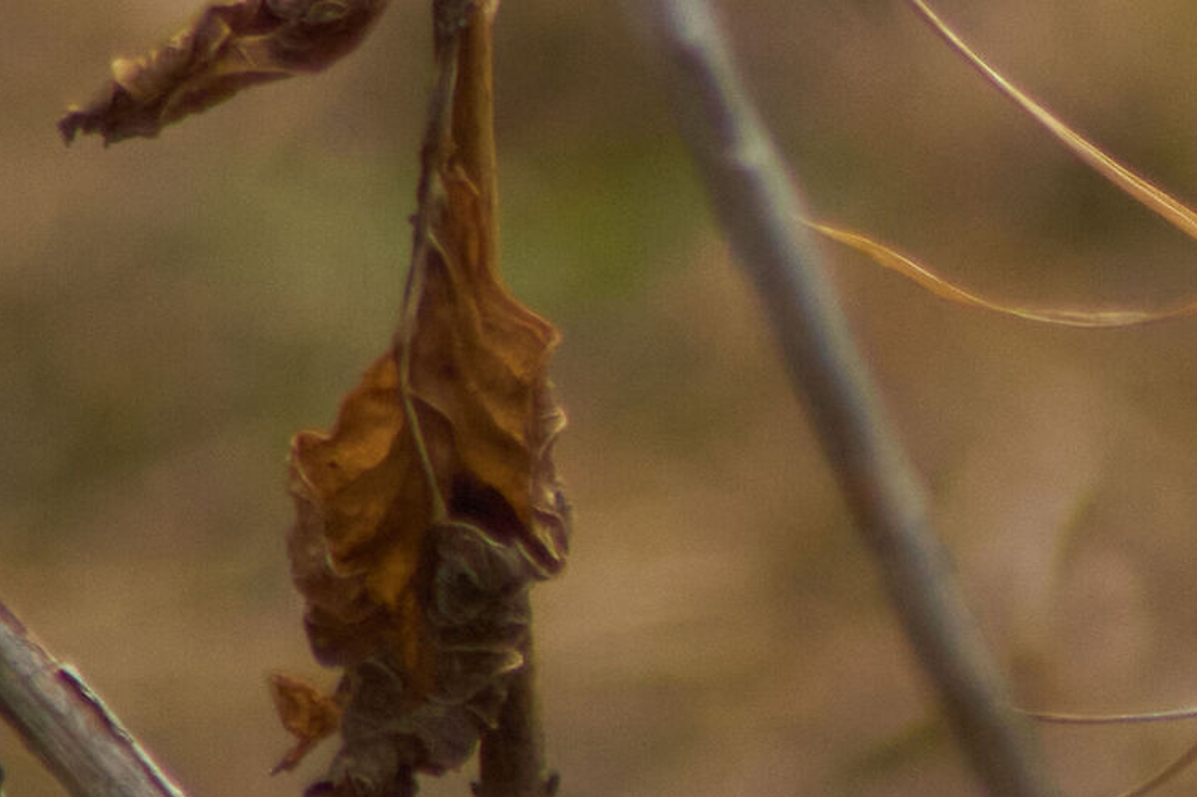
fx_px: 95899
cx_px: 1563
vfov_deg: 0.5
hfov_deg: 0.7
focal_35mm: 2885
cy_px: -434
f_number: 11
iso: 2000
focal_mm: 600
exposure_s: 1/2000
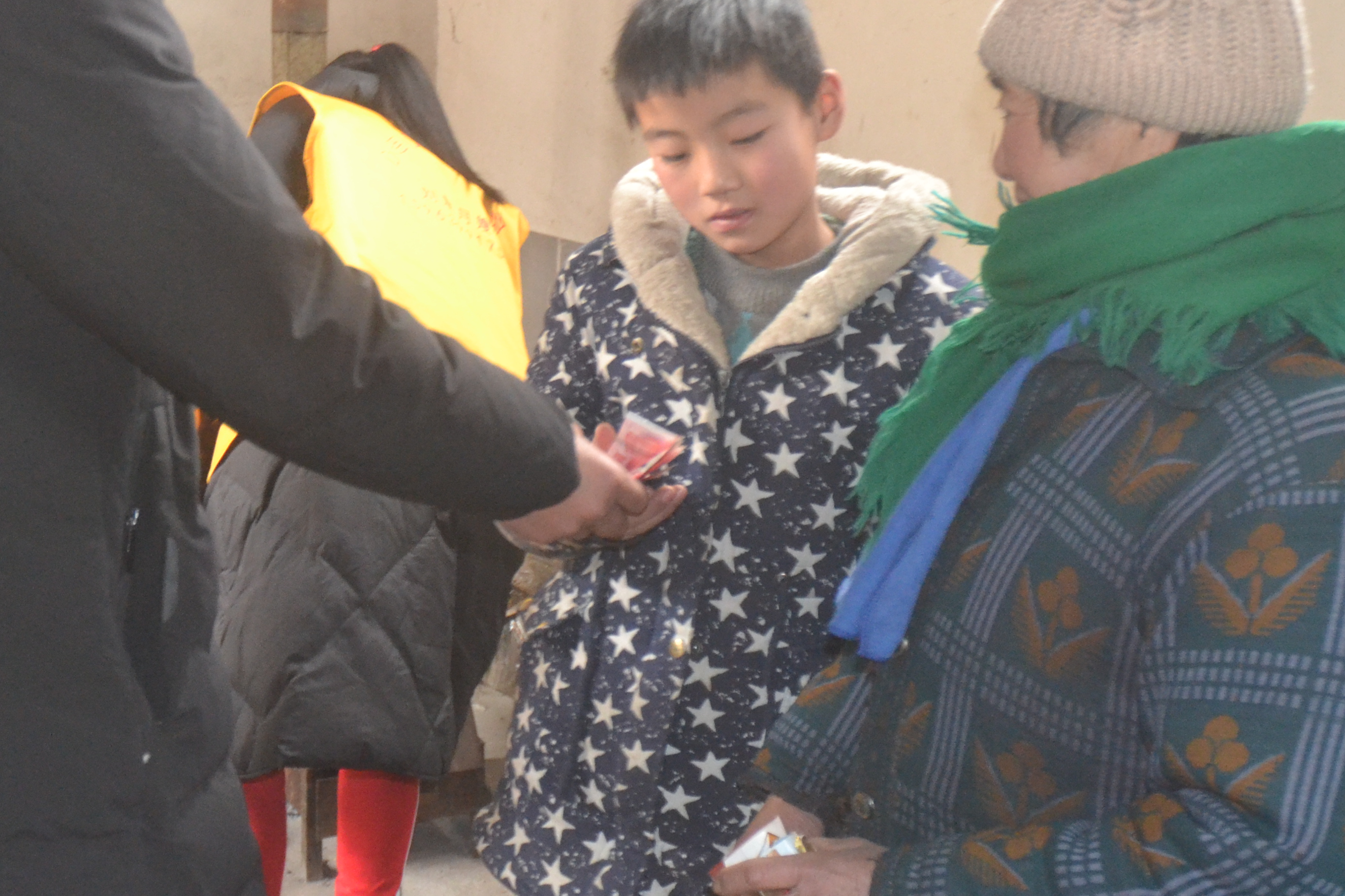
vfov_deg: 28.3
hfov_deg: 40.9
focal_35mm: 47
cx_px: 371
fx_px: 1756
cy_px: 237
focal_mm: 18
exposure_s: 1/60
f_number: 3.5
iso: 2200
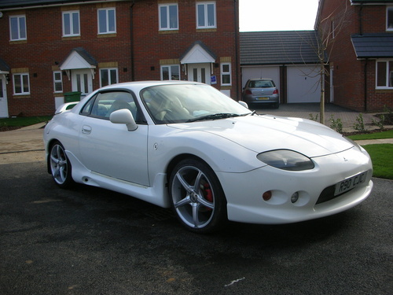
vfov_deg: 40.7
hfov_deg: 52.6
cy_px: 148
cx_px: 196
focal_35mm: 35
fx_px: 397
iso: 50
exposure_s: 1/44.1
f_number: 8.5
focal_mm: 5.8
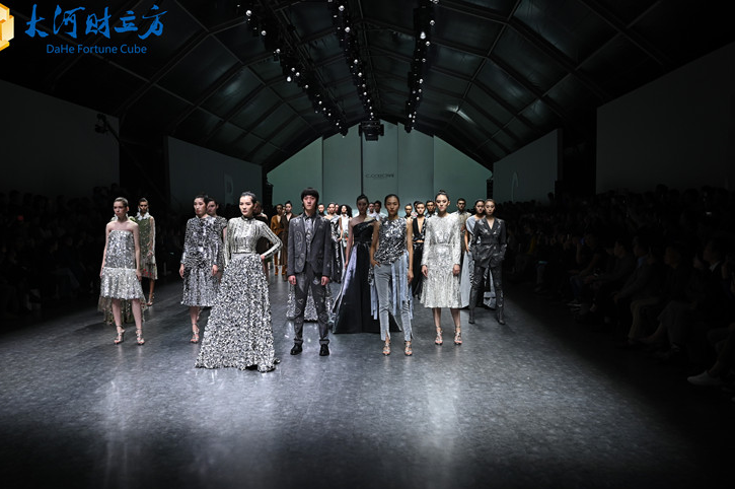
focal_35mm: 32
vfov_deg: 41.0
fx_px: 653
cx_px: 330
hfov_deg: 58.6
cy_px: 246
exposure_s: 1/250
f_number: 3.5
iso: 800
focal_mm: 29
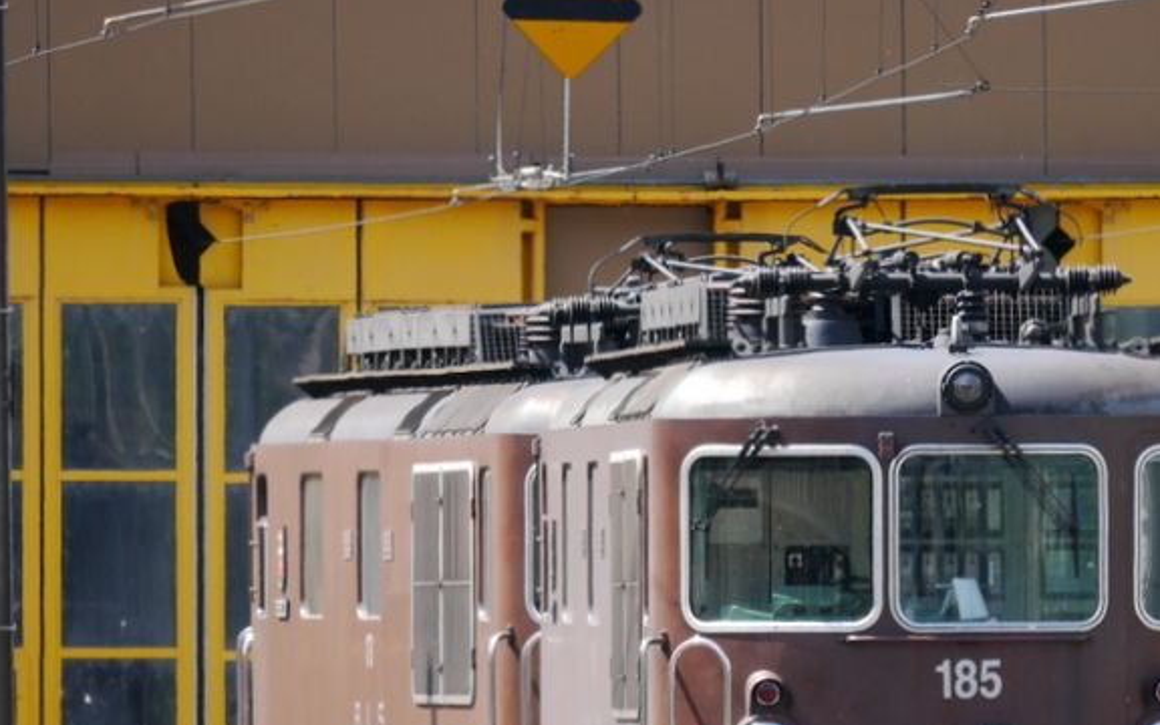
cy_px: 608
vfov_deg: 1.5
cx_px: 757
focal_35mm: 884
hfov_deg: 2.4
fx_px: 27947
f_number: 5.3
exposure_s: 1/500
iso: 320
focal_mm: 240
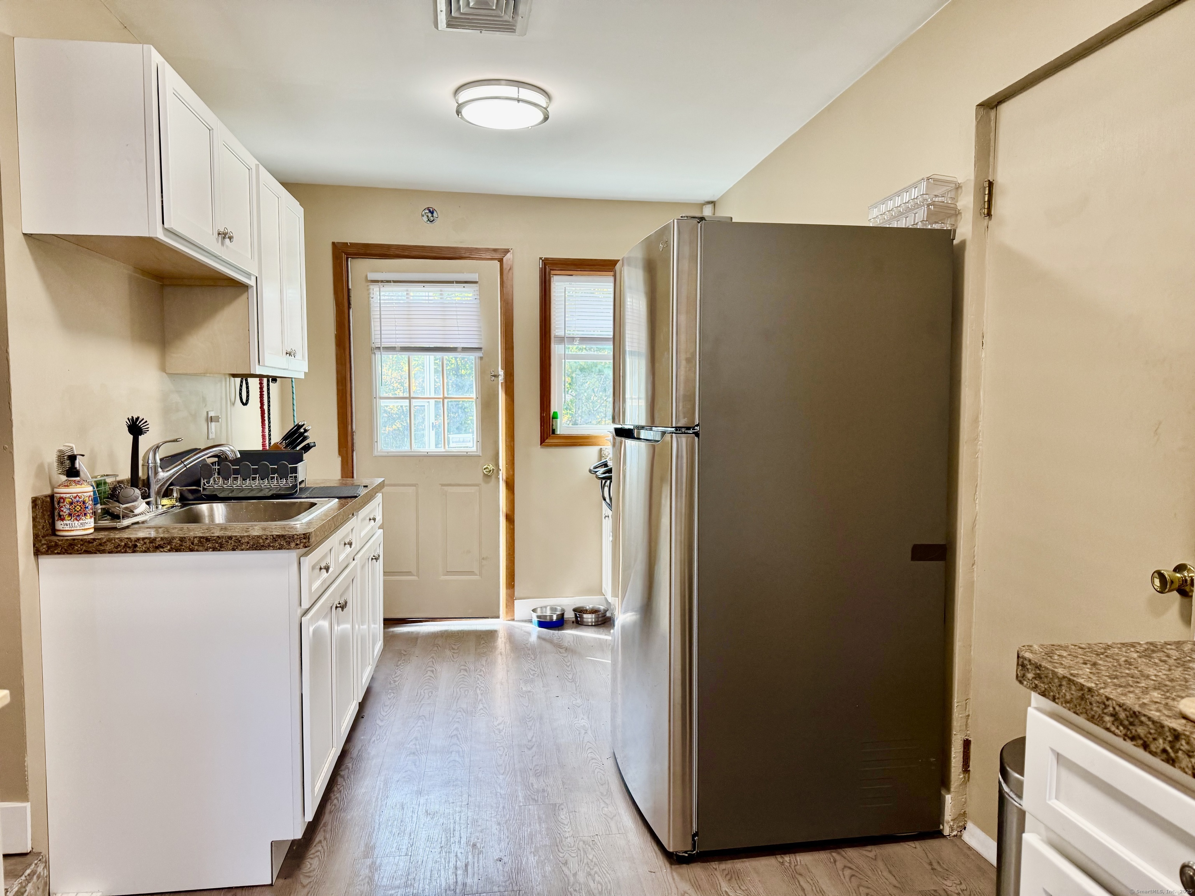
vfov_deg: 56.8
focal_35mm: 24
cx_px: 598
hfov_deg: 71.6
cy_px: 448
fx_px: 829
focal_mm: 6.76
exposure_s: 1/120
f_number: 1.78
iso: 125
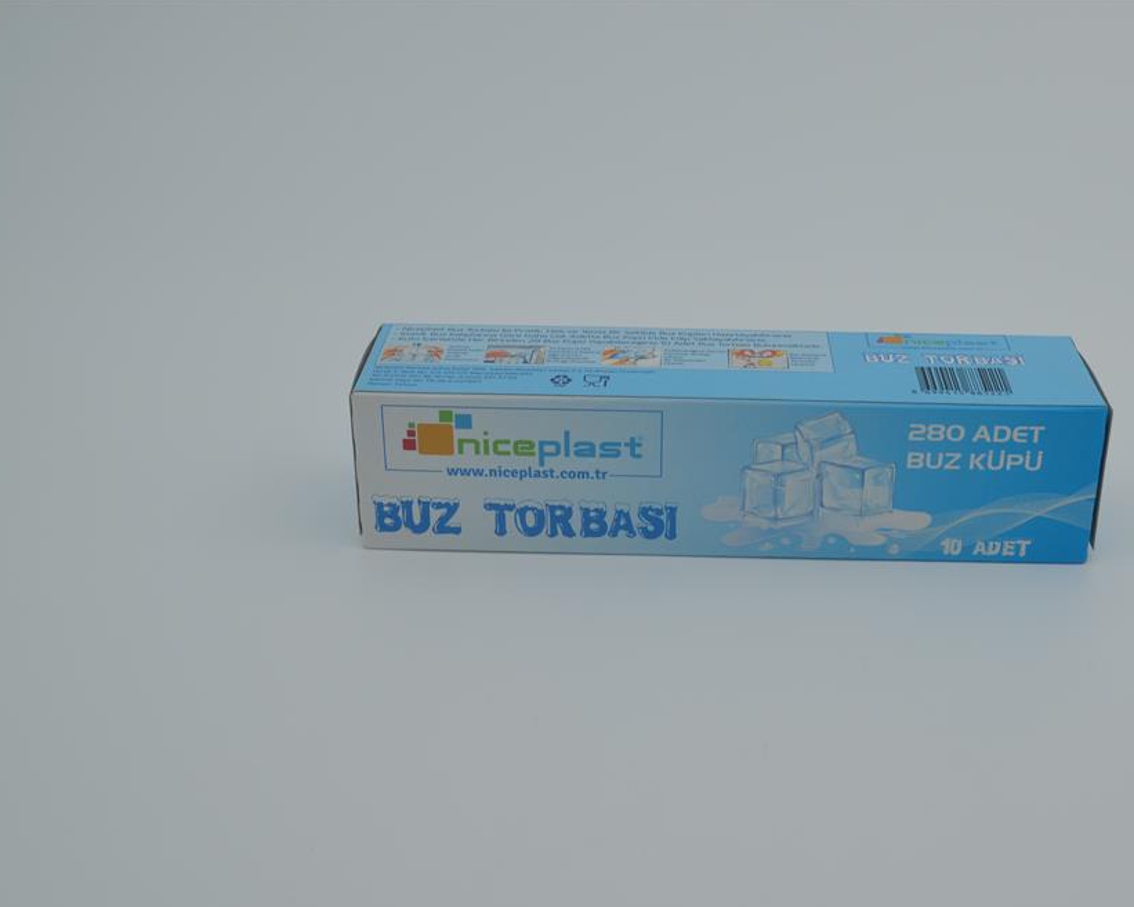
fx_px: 1611
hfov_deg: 38.6
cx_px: 677
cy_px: 457
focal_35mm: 48
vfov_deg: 31.5
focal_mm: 28
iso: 100
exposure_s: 1/100
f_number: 6.3
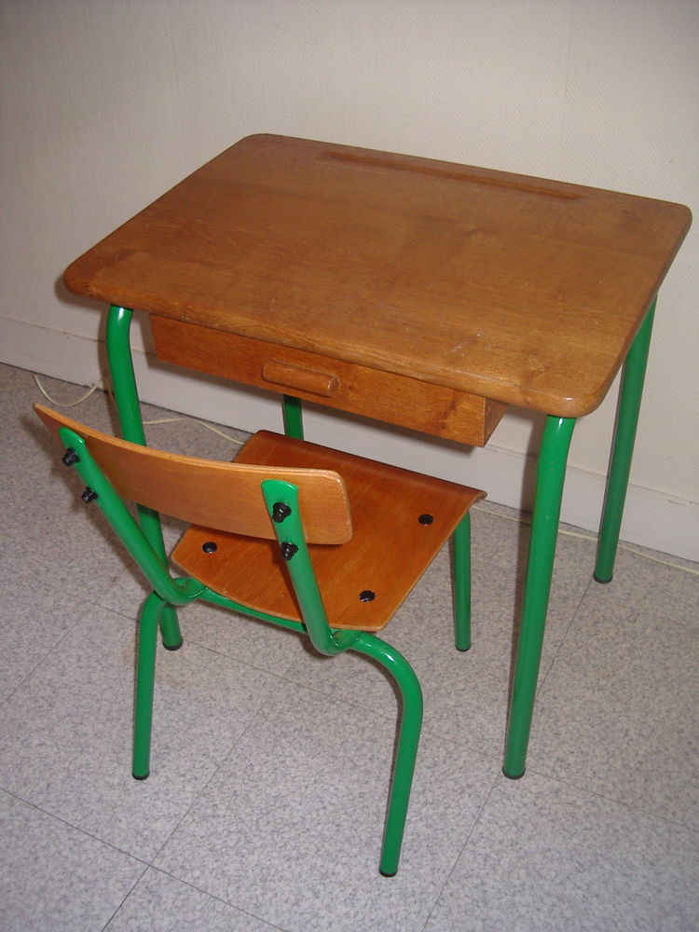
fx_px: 1023
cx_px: 350
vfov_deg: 49.0
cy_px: 466
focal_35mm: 38
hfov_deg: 37.7
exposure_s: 1/60
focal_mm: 5.8
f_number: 2.6
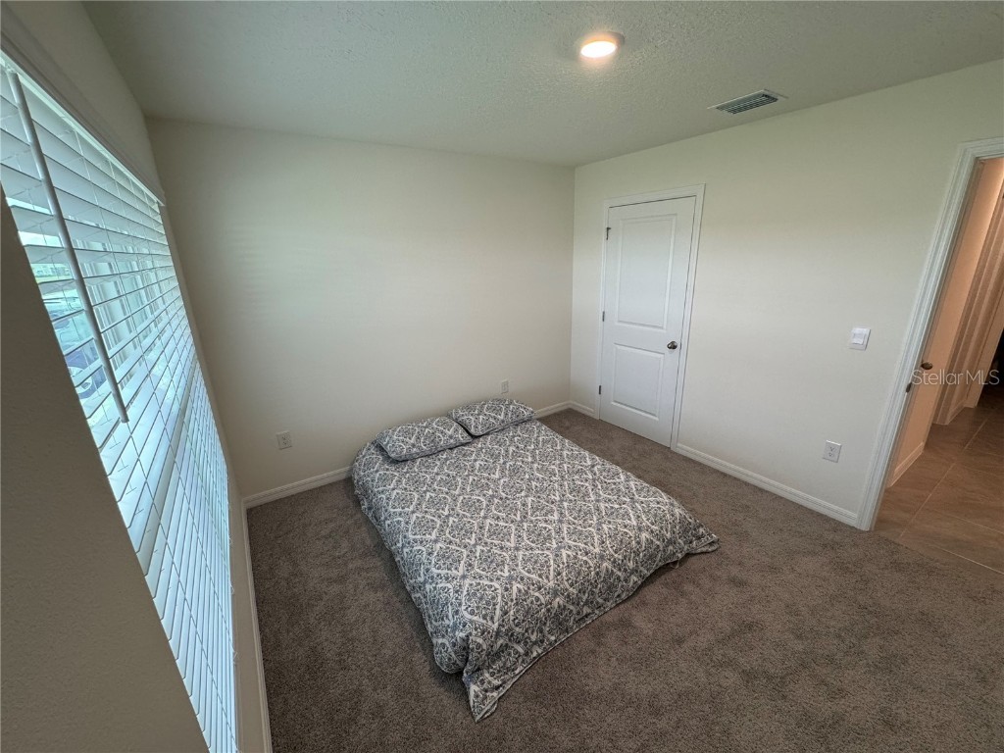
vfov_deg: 85.7
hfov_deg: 102.1
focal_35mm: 14
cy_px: 376
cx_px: 502
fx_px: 406
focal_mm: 2.22
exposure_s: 1/120
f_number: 2.2
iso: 200
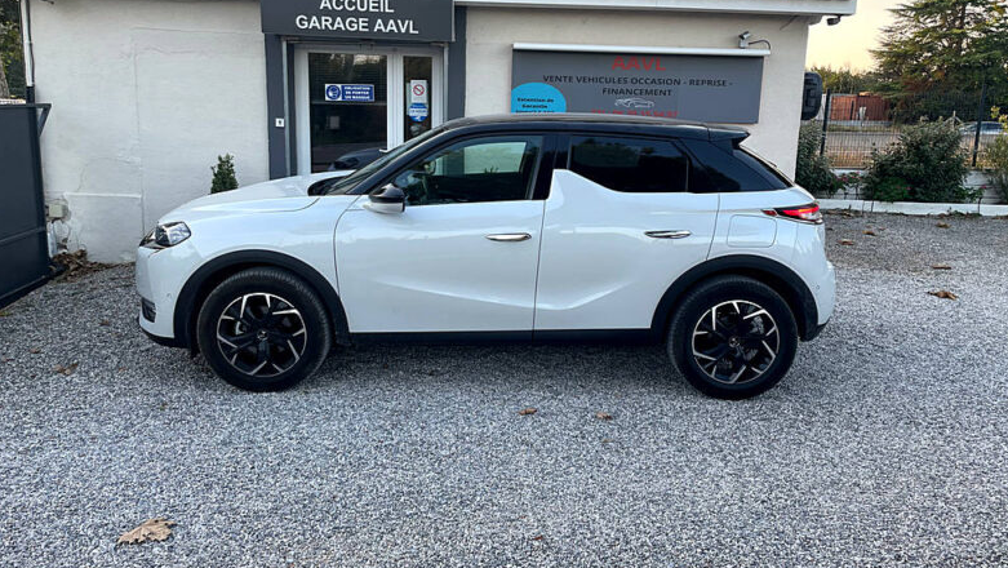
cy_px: 256
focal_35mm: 29
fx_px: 775
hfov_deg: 66.0
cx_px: 511
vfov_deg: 40.2
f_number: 1.6
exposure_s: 1/161
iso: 32
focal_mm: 4.2
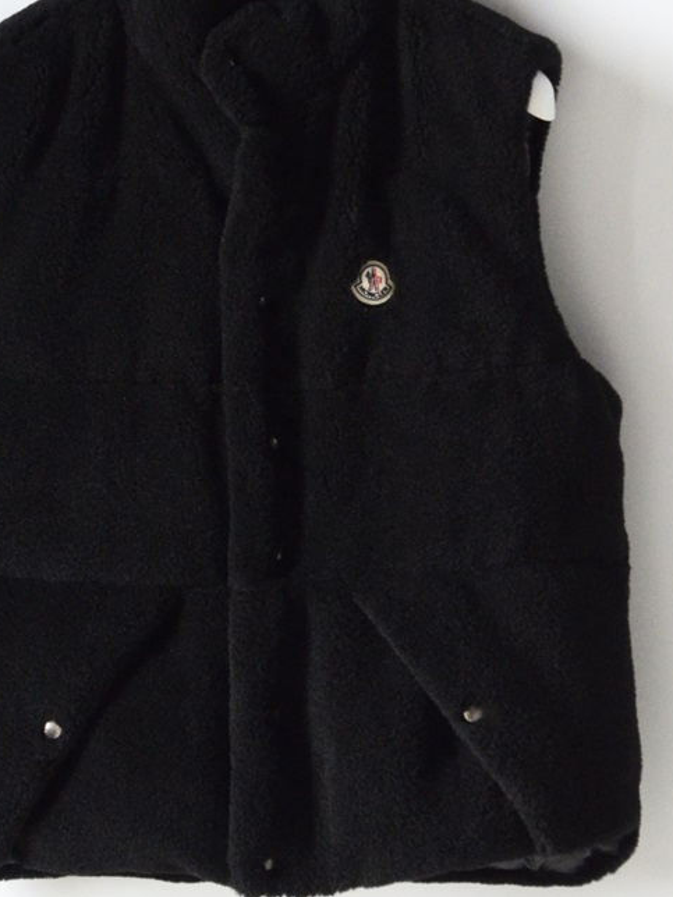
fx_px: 3062
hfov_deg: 12.5
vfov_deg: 16.7
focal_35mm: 118
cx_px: 254
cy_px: 393
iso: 2000
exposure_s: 1/15
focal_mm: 35
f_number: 5.6
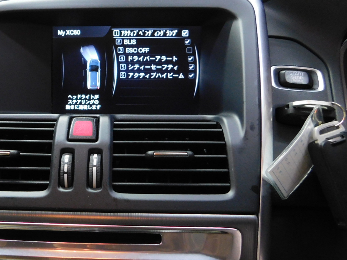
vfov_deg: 42.9
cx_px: 102
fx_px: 331
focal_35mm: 33
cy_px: 118
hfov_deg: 53.7
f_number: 3
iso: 400
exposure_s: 1/13
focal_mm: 4
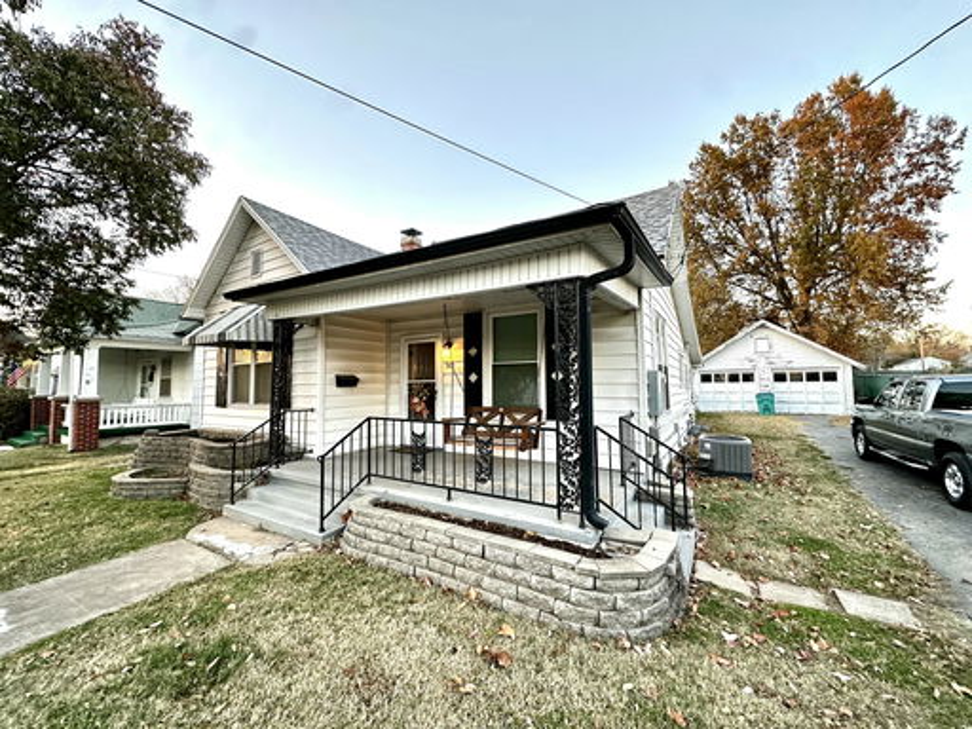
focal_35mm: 14
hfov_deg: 102.1
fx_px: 393
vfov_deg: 85.7
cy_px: 364
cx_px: 486
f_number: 2.2
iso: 160
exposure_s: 1/60
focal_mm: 2.22
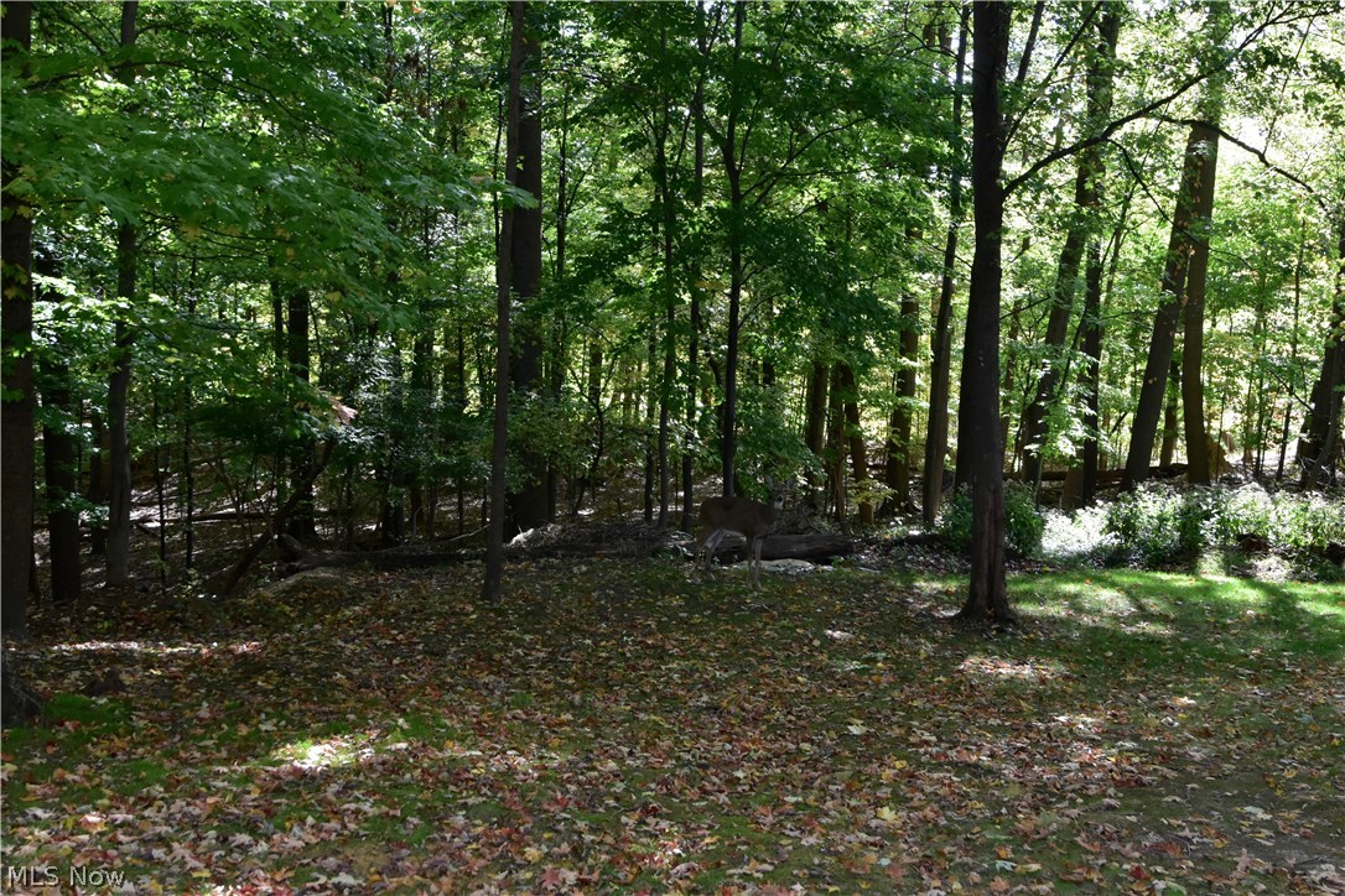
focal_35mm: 36
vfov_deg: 36.9
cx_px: 672
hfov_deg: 53.1
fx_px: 1345
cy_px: 448
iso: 800
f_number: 8
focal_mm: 24
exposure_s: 1/80
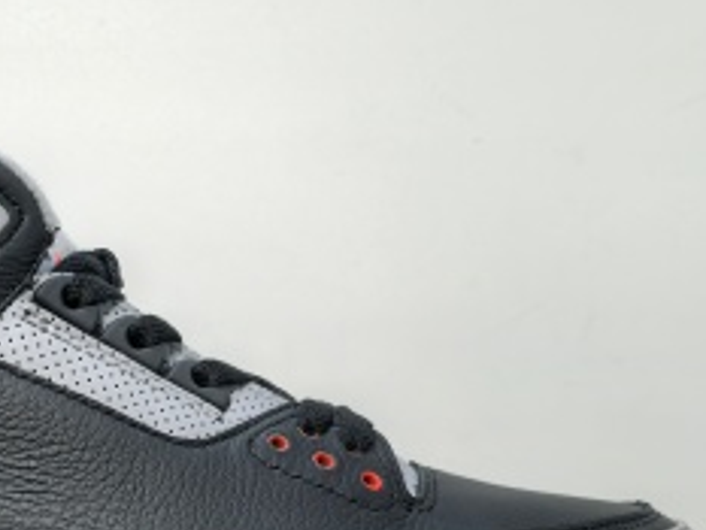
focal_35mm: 58
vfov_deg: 24.4
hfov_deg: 32.2
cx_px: 133
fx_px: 1184
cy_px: 501
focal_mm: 6.98
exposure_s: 1/349
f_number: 2
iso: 50
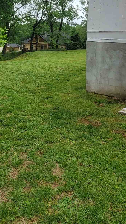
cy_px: 57
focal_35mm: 35
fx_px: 208
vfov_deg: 54.1
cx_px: 56
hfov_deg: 33.7
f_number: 2.2
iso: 50
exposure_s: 1/559
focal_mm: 2.2
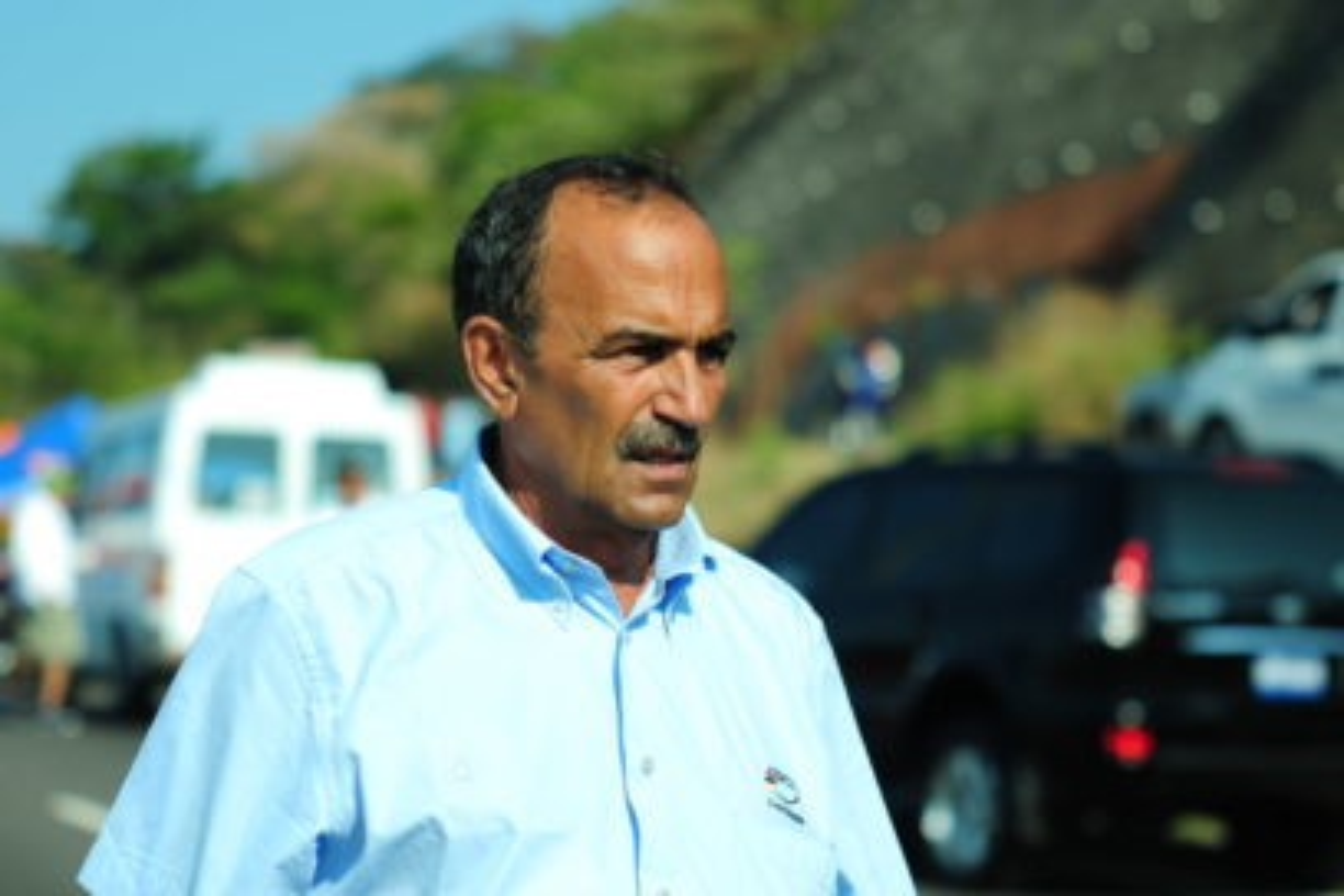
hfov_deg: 19.5
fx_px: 3920
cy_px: 448
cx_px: 672
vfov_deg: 13.0
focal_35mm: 105
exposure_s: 1/1600
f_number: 2.8
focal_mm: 70
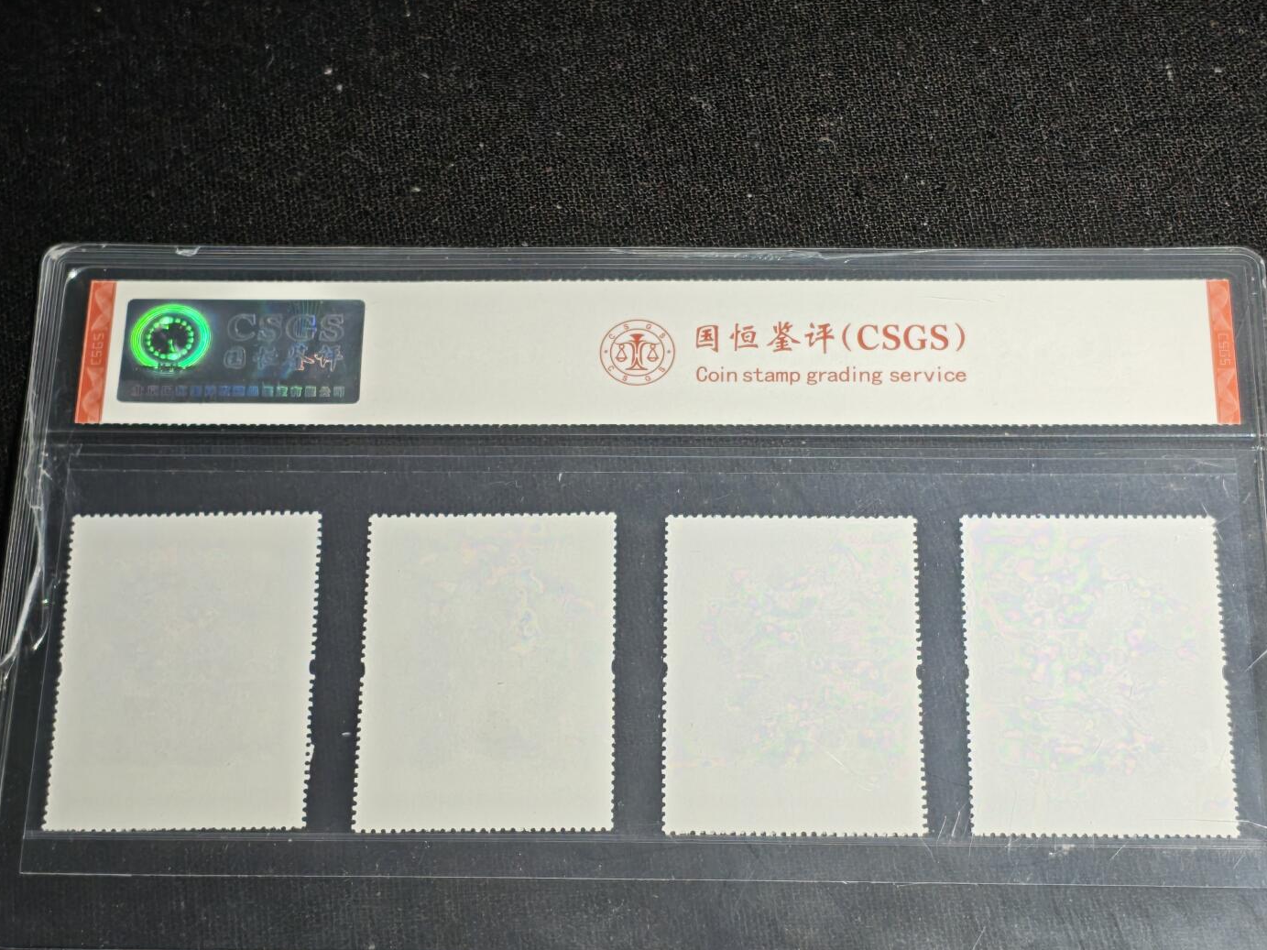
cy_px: 472
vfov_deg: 18.4
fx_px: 2928
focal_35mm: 80
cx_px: 635
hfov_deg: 24.4
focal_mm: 4.94
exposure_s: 1/449
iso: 50
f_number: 1.5
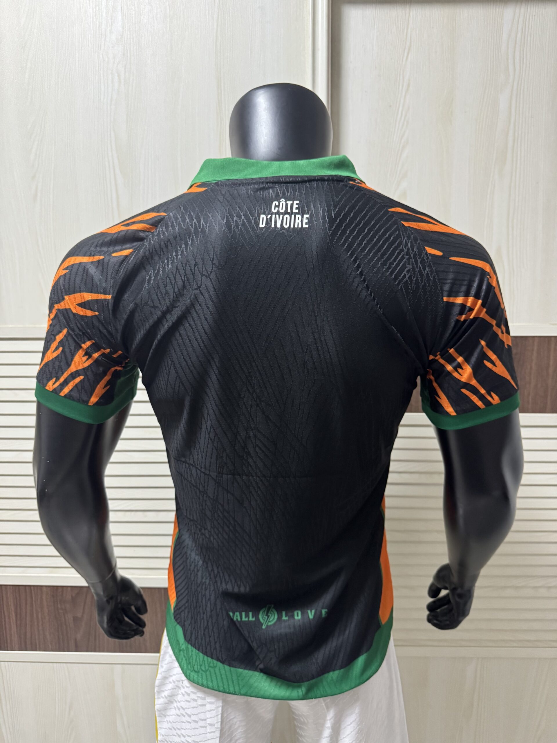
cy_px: 372
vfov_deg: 71.6
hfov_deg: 56.8
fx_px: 515
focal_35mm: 24
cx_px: 278
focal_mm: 6.76
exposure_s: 1/60
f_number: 1.78
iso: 500
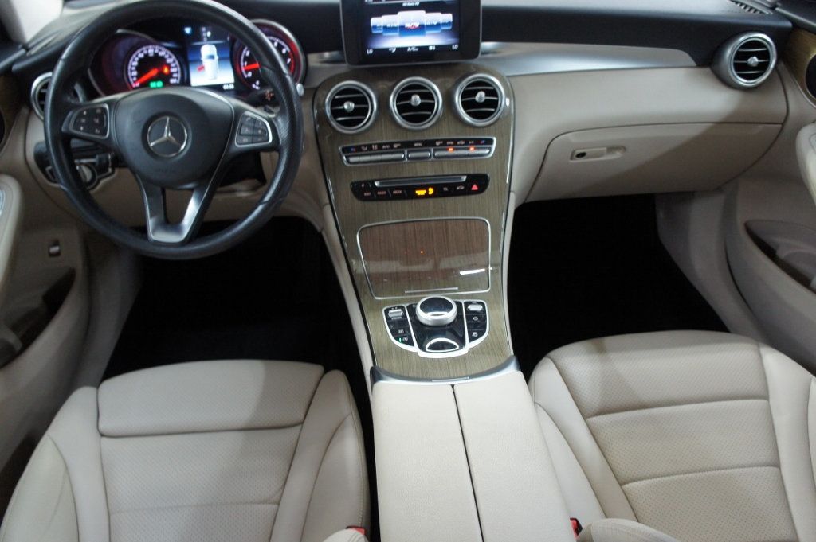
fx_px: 611
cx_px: 408
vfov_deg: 47.9
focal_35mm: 27
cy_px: 271
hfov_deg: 67.4
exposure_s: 1/30
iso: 1000
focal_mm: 18
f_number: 3.5
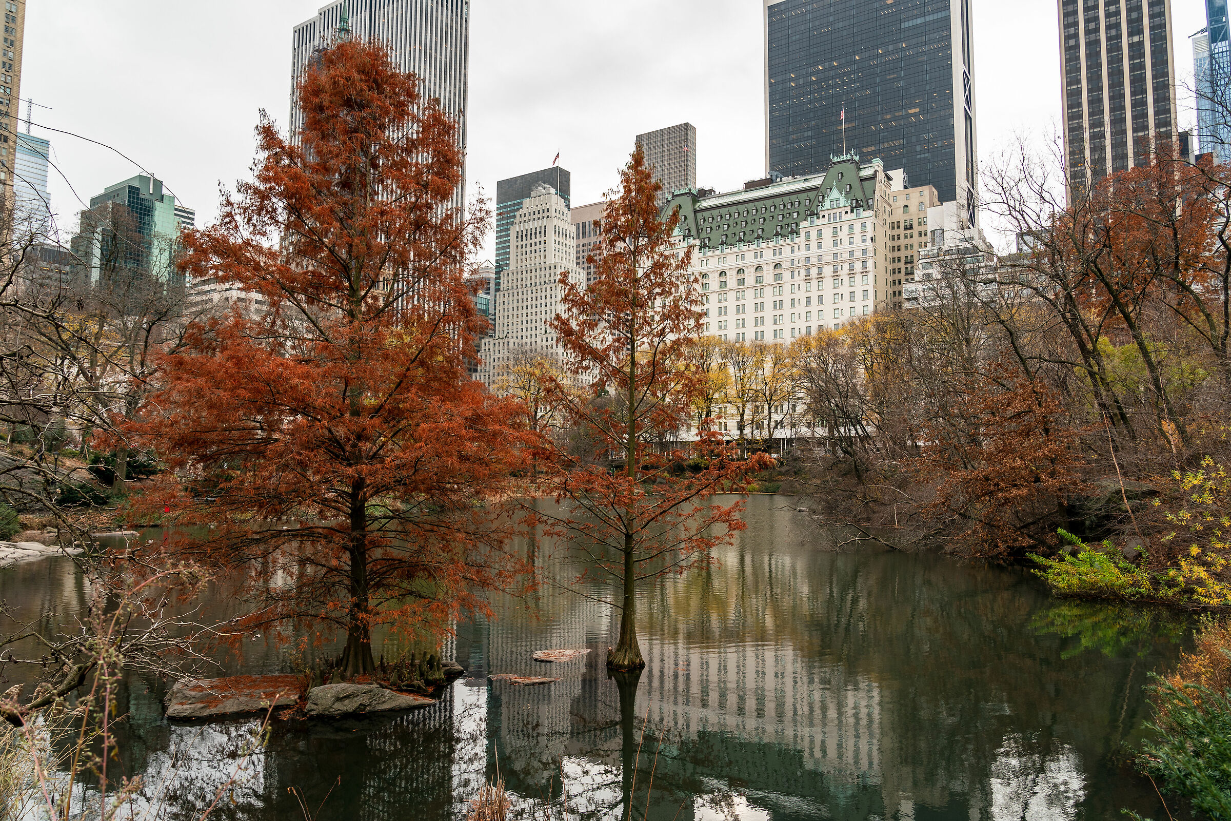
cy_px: 410
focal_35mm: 24
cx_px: 616
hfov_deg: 73.7
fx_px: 821
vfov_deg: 53.1
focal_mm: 24
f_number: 7.1
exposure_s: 1/80
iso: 200
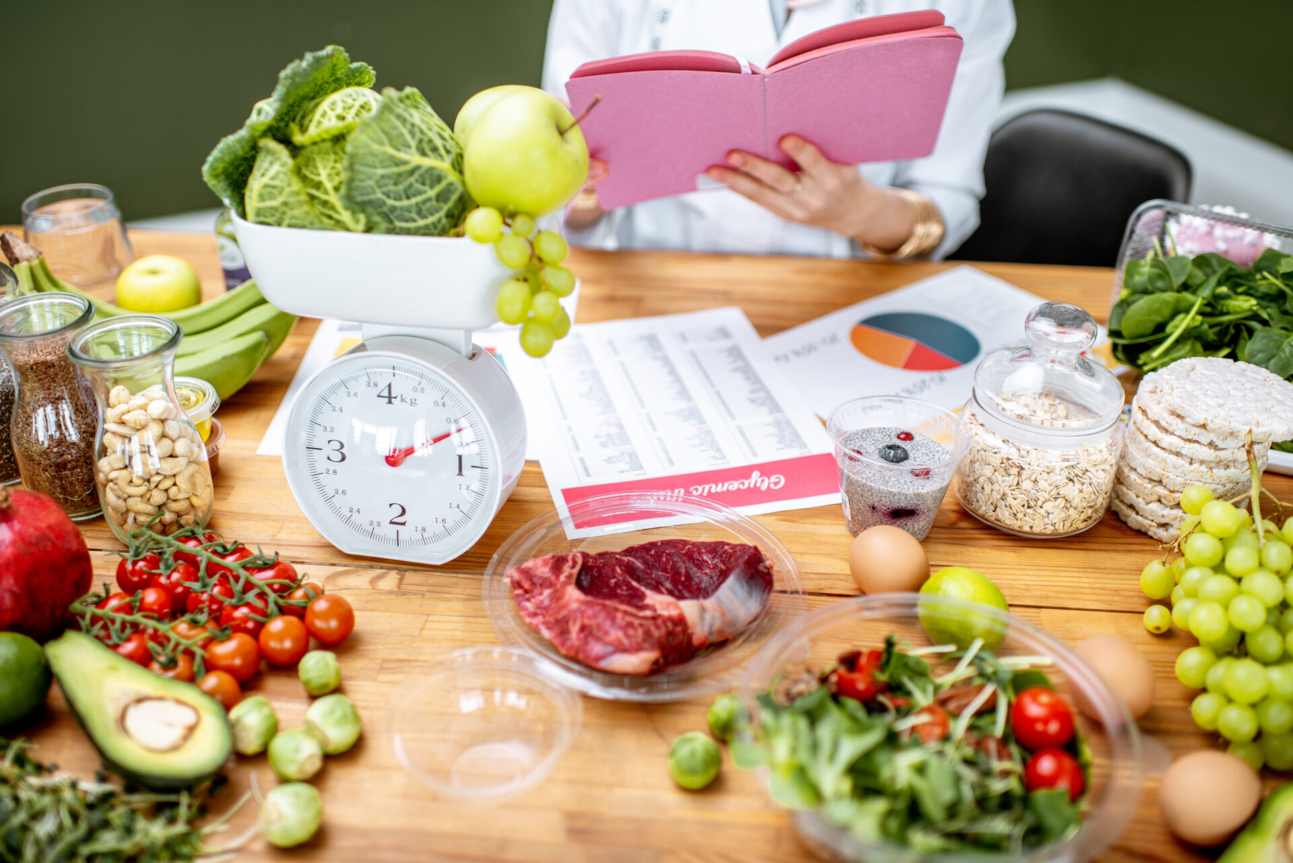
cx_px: 646
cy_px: 432
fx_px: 1257
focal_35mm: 35
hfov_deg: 54.4
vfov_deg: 37.9
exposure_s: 1/125
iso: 200
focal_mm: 35
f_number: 2
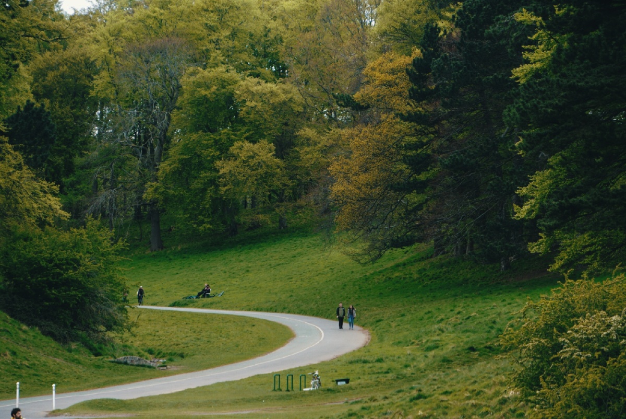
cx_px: 313
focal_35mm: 240
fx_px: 4176
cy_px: 210
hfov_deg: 8.6
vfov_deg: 5.7
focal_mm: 240
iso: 640
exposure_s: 1/250
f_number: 8
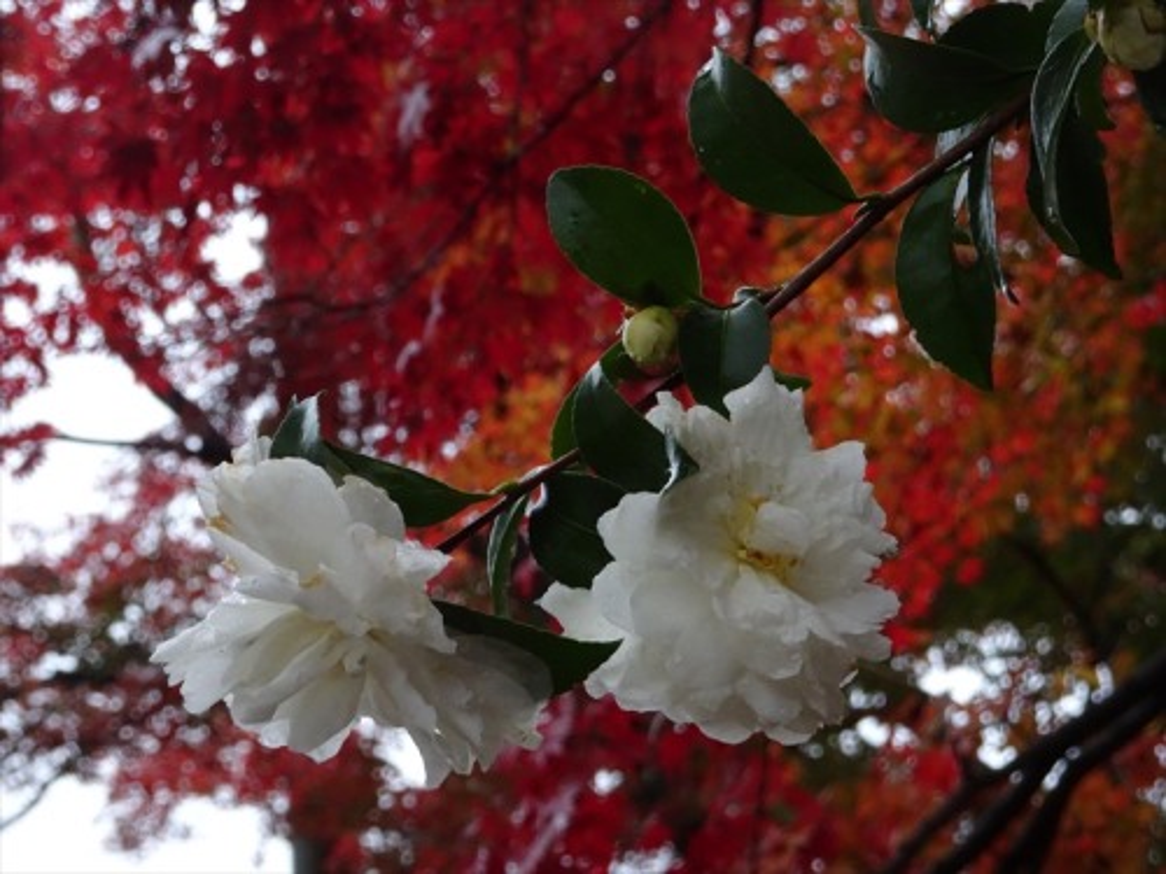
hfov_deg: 17.1
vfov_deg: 12.9
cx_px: 583
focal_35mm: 115
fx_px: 3874
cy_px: 437
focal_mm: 19.68
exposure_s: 1/125
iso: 640
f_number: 5.6
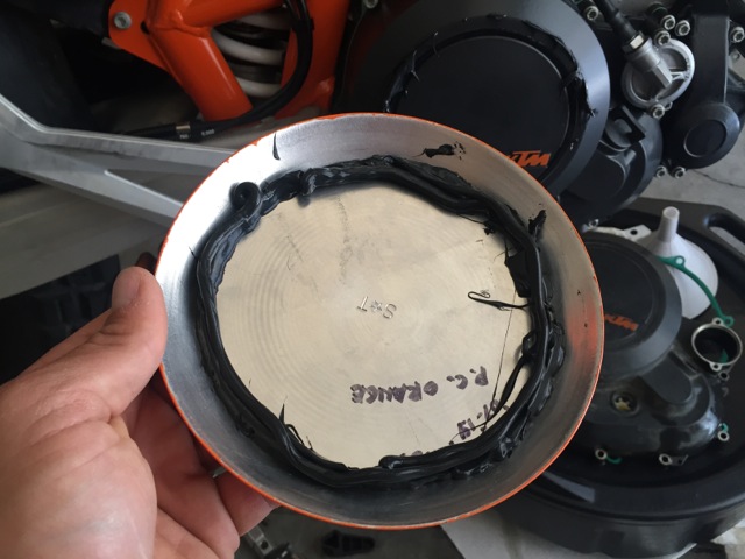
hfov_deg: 61.7
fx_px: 624
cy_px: 280
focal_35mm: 29
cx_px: 372
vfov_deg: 48.2
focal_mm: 4.15
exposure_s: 1/30
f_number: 2.2
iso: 80
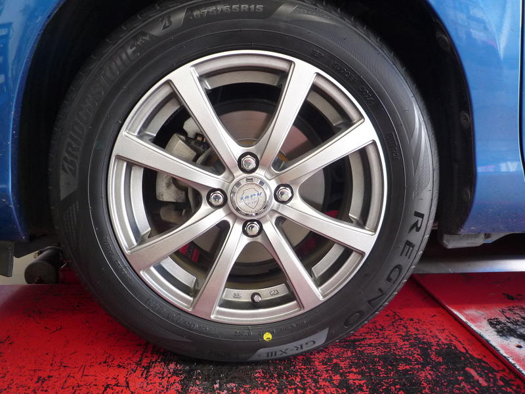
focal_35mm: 25
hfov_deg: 69.4
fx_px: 379
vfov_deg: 54.9
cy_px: 197
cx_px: 262
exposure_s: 1/30
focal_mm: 4.4
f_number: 2.8
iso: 200
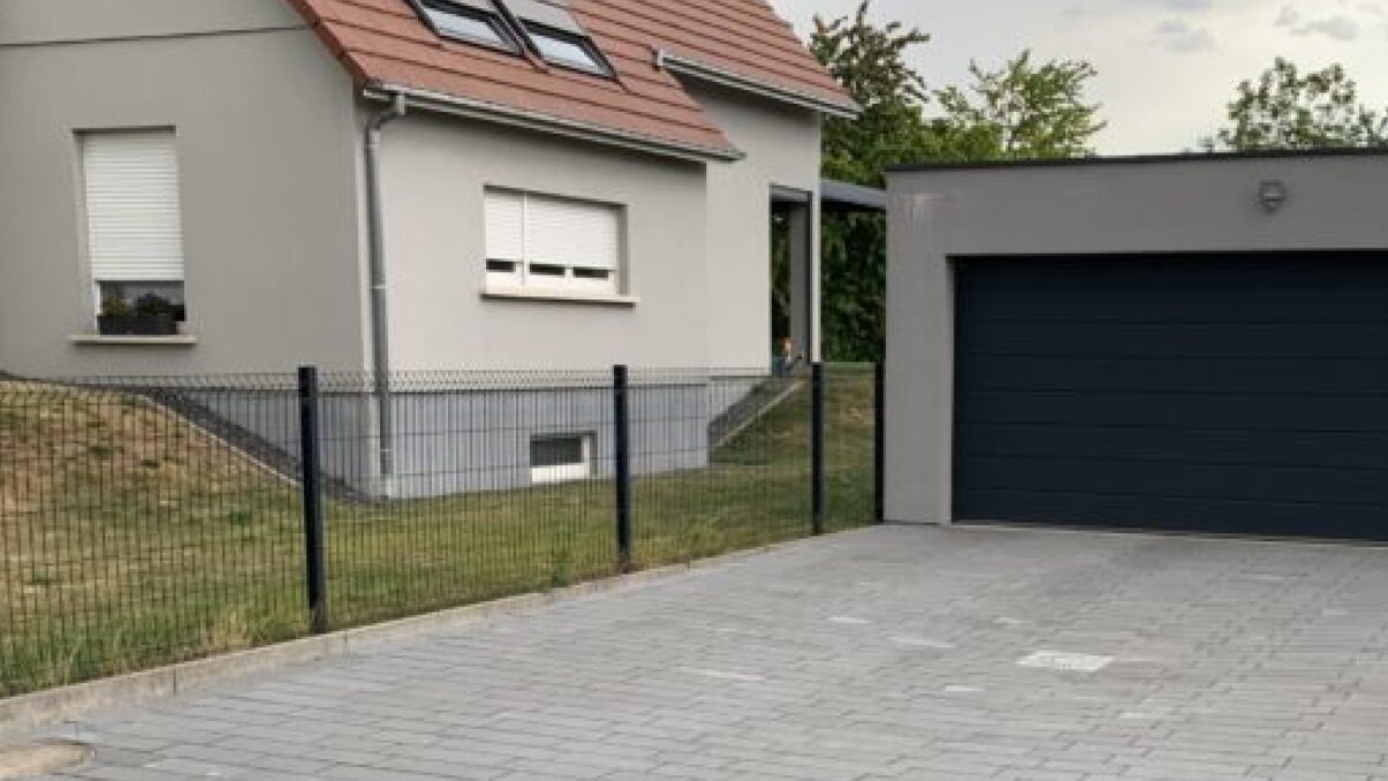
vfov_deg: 25.0
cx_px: 923
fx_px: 1730
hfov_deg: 43.1
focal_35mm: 47
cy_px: 635
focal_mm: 4.25
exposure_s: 1/385
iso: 25
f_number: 1.8
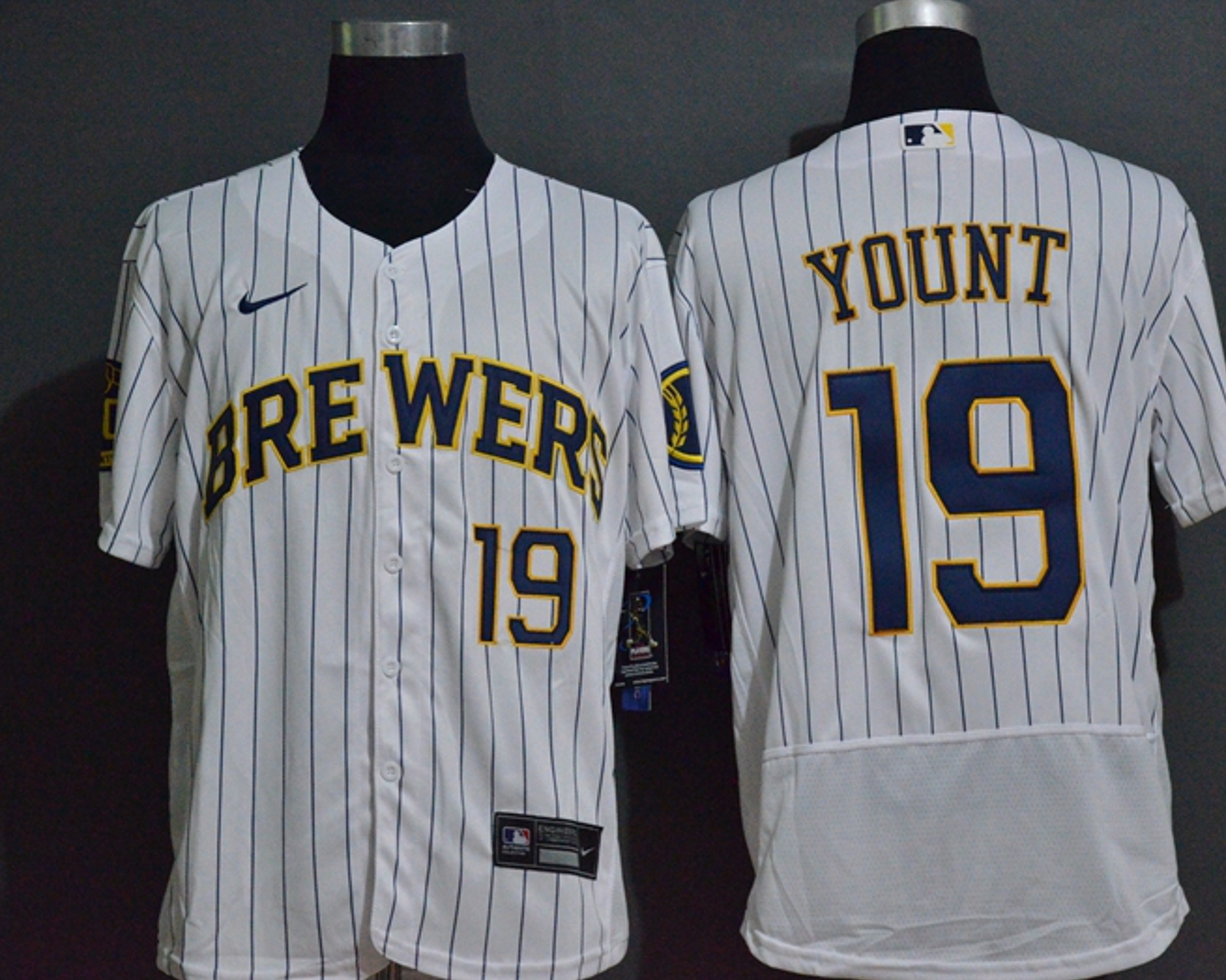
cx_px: 648
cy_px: 488
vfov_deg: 15.0
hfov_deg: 18.6
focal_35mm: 103
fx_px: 3737
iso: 4000
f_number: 5
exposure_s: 1/80
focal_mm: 60
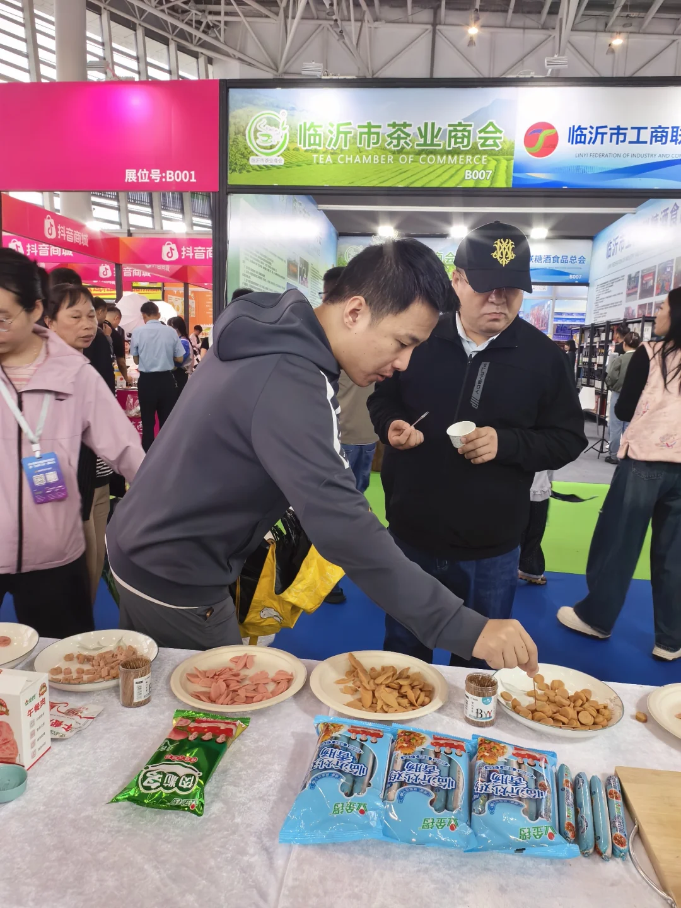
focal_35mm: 24
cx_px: 340
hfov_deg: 56.8
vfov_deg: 71.6
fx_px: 630
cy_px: 454
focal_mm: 6.98
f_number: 4
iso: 200
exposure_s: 1/100
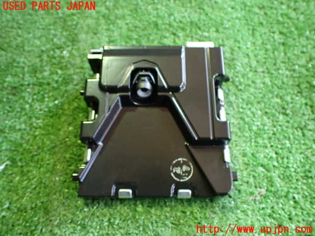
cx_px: 158
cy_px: 118
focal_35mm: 30
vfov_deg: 46.8
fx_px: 273
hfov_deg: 60.0
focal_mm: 5.4
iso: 800
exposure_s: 1/50
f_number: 2.3
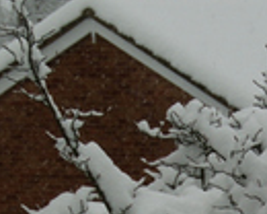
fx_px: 2868
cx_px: 306
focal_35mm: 363
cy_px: 426
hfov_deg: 5.3
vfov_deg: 4.2
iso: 100
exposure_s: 1/100
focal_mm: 48
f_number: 4.8
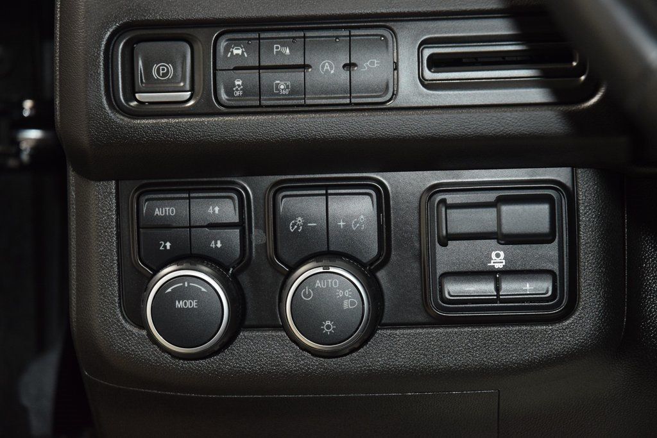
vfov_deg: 13.0
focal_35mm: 105
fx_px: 1916
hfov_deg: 19.5
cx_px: 328
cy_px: 219
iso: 1800
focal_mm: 70
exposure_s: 1/25
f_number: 4.5
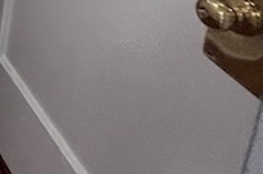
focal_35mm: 63
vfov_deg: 14.6
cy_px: -237
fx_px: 459
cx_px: -309
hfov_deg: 17.3
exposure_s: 1/60
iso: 400
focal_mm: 1.57
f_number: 1.8
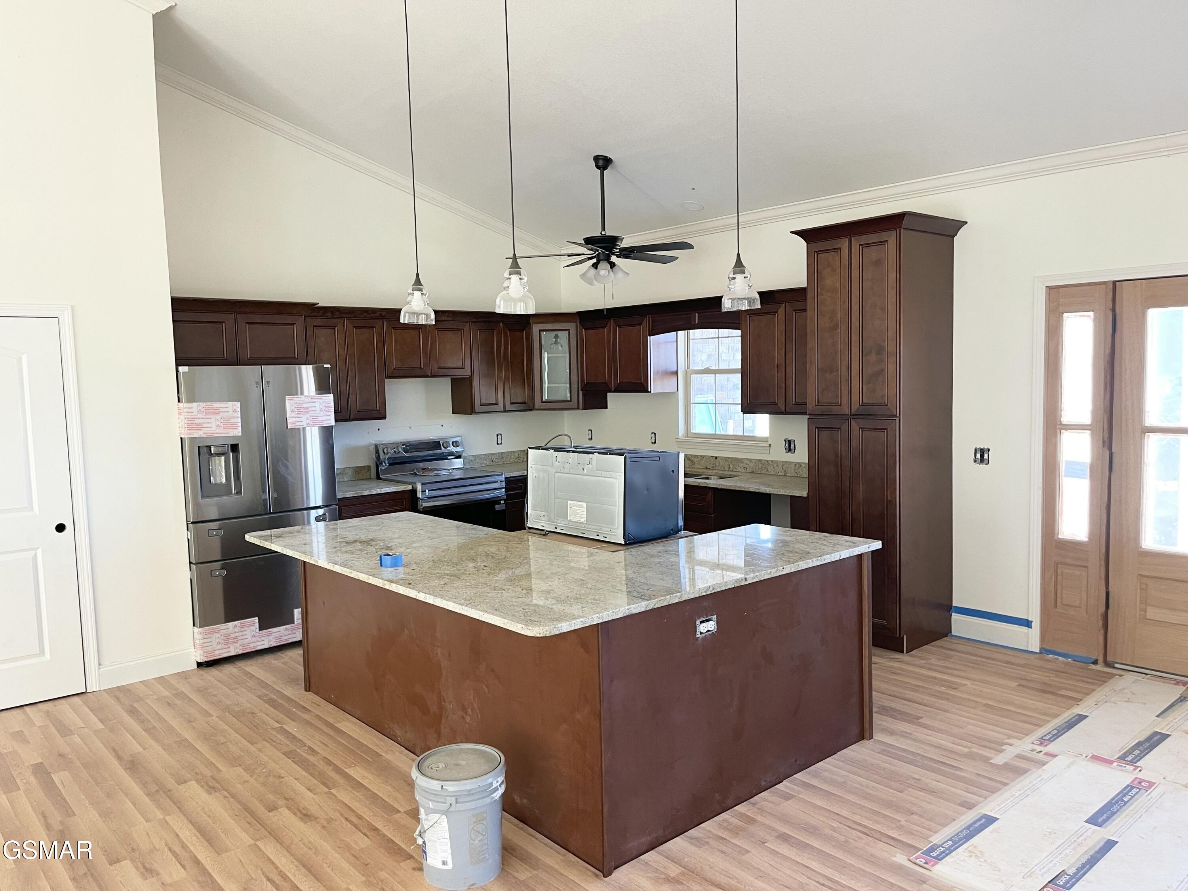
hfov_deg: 69.4
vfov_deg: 54.9
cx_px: 594
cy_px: 446
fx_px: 858
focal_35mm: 25
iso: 125
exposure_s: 1/78
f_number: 1.6
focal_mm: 5.1
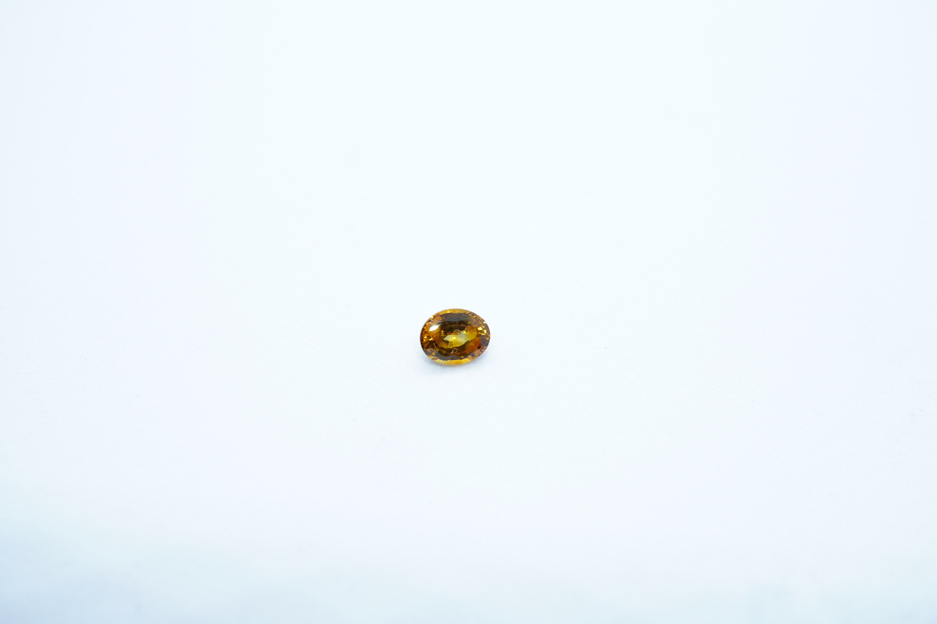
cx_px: 468
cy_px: 312
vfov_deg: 29.9
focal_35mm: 45
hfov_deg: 43.6
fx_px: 1171
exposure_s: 1/80
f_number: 6.3
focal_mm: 30
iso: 640
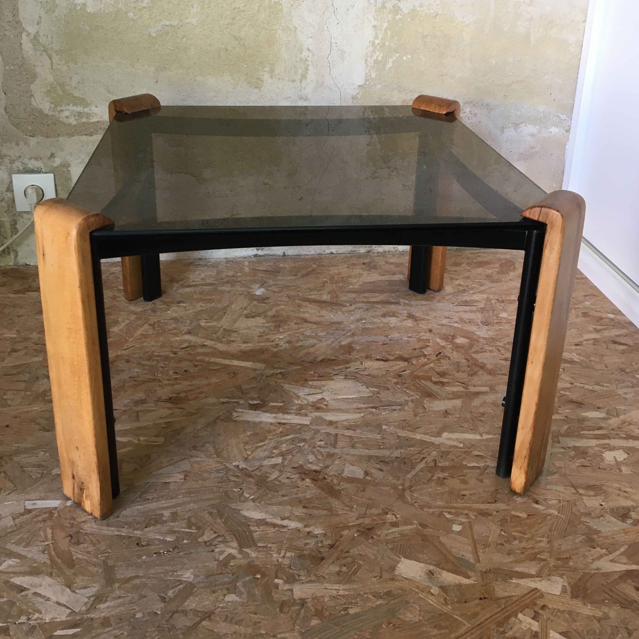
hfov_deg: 47.2
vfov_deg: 46.6
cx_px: 324
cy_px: 220
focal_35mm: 35
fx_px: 731
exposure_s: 1/33
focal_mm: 4.15
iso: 40
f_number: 2.2
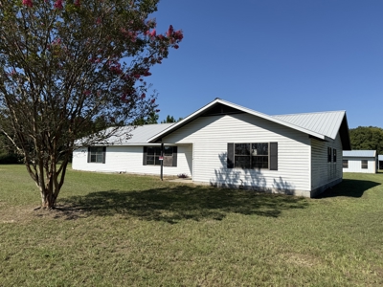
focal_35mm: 24
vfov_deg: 56.8
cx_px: 192
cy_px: 144
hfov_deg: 71.6
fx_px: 266
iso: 80
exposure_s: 1/6711
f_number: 1.78
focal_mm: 6.76
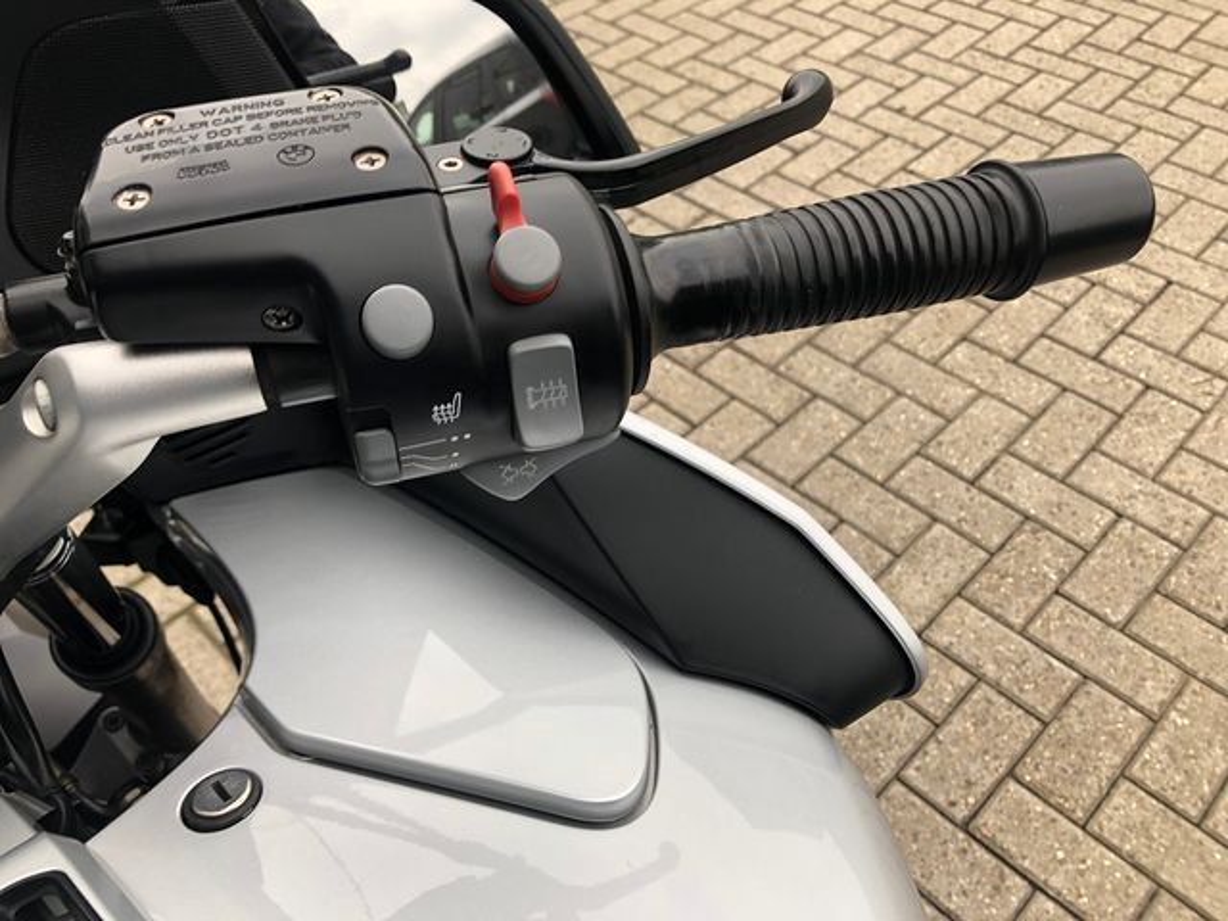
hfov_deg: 63.4
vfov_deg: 49.7
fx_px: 993
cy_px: 460
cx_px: 614
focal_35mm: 28
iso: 50
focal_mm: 3.99
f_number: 1.8
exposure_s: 1/120
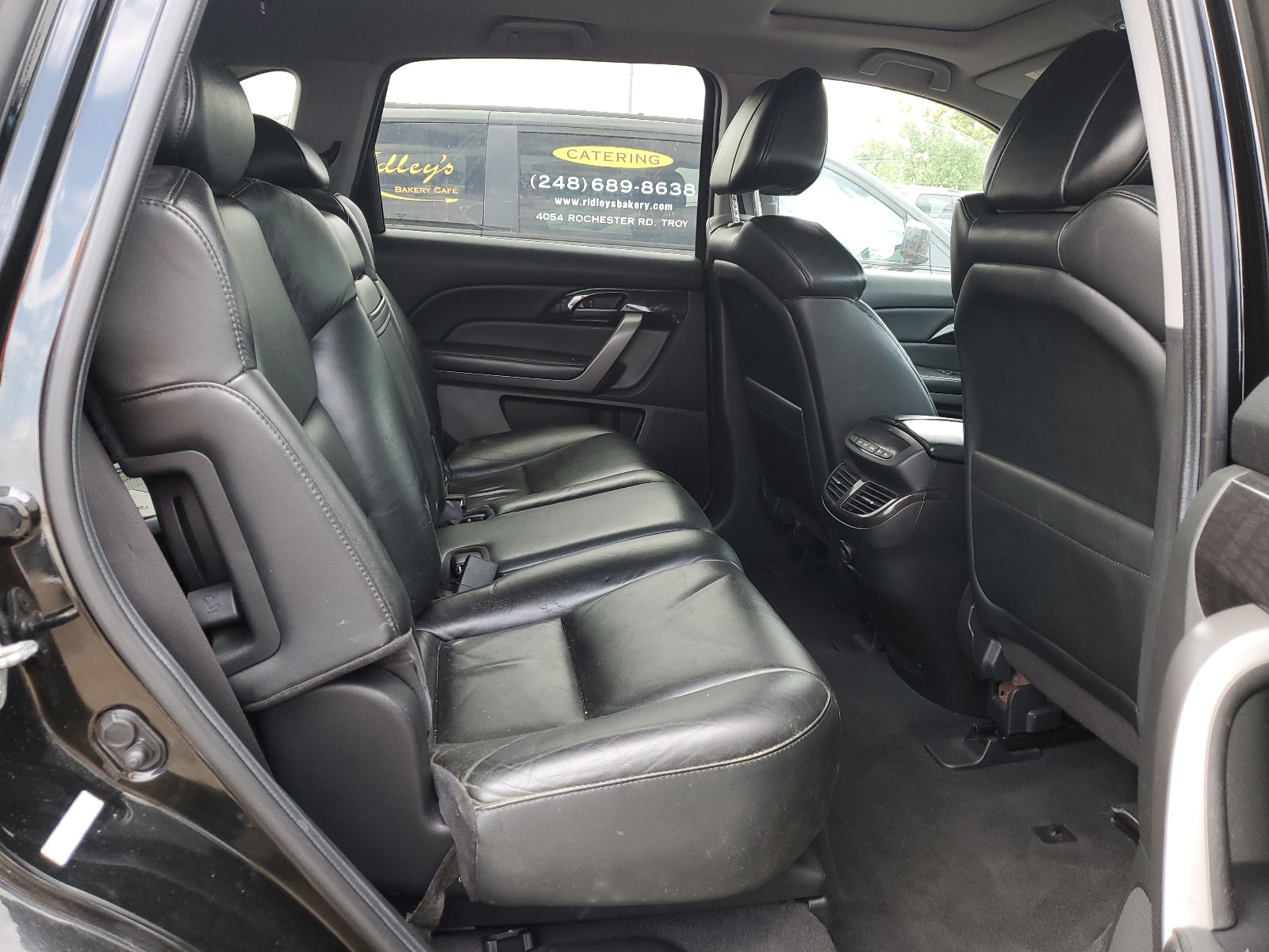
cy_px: 476
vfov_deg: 53.1
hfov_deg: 67.3
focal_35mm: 26
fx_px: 953
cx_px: 634
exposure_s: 1/120
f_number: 1.5
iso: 80
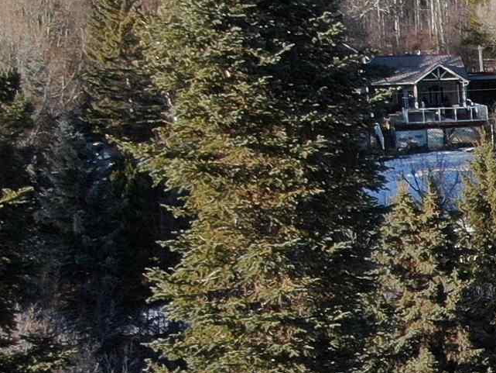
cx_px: 929
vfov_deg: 12.6
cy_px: 420
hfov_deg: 14.7
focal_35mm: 115
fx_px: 1648
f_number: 2.8
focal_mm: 4.39
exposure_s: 1/800
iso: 110
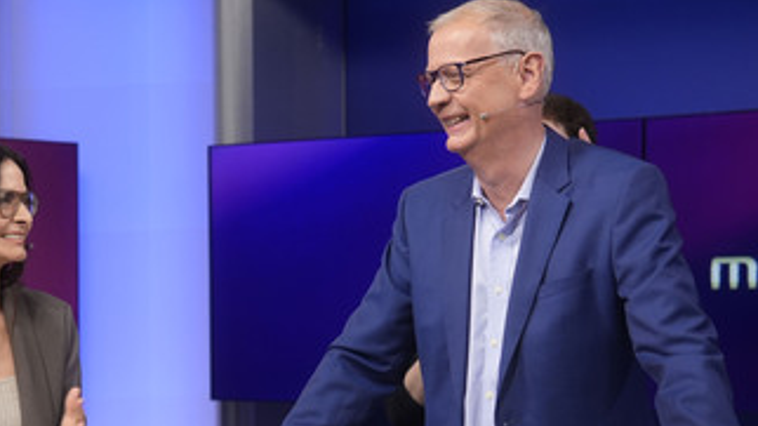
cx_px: 319
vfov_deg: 18.2
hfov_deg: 31.8
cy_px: 311
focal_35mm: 66
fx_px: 1326
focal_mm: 30
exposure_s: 1/250
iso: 640
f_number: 2.2
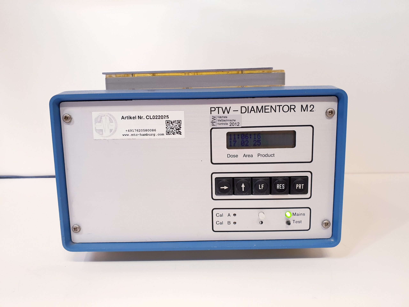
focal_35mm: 26
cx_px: 204
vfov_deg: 53.1
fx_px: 307
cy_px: 154
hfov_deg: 67.3
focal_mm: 4.3
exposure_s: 1/50
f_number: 2.4
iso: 160
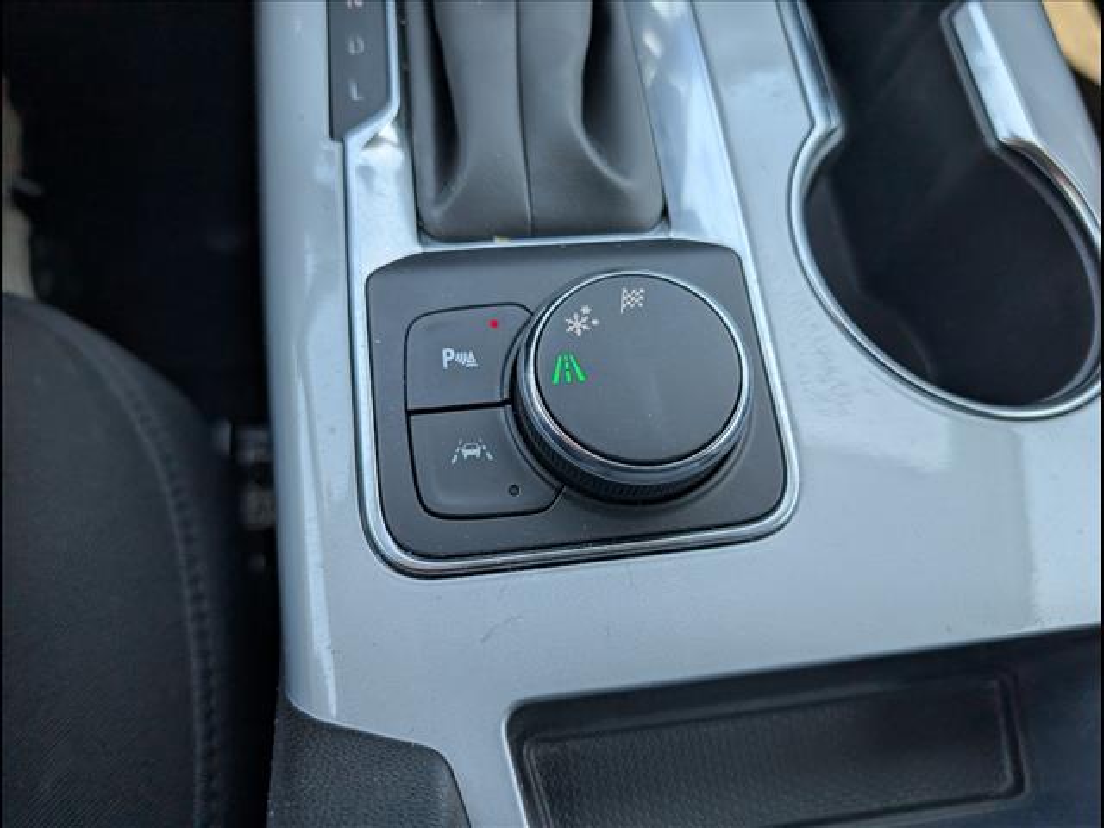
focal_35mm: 24
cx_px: 552
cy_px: 414
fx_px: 765
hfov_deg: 71.6
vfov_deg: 56.8
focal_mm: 6.9
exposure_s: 1/152
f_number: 1.68
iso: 51
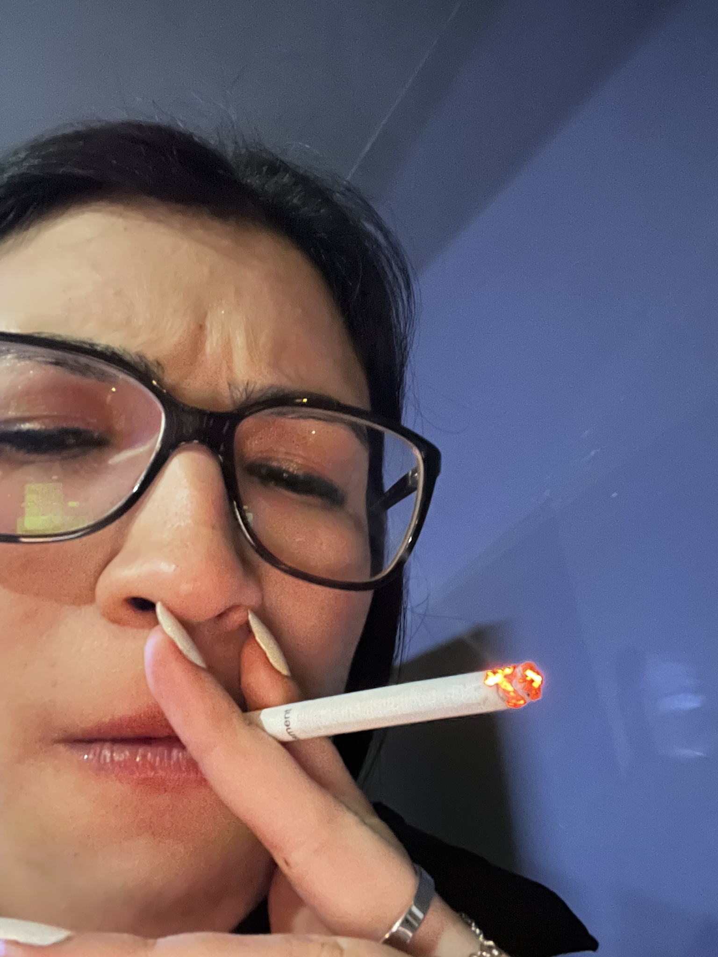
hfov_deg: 46.8
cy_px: 478
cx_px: 359
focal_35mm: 30
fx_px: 830
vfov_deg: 60.0
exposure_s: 1/8
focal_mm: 2.71
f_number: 2.2
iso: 1600
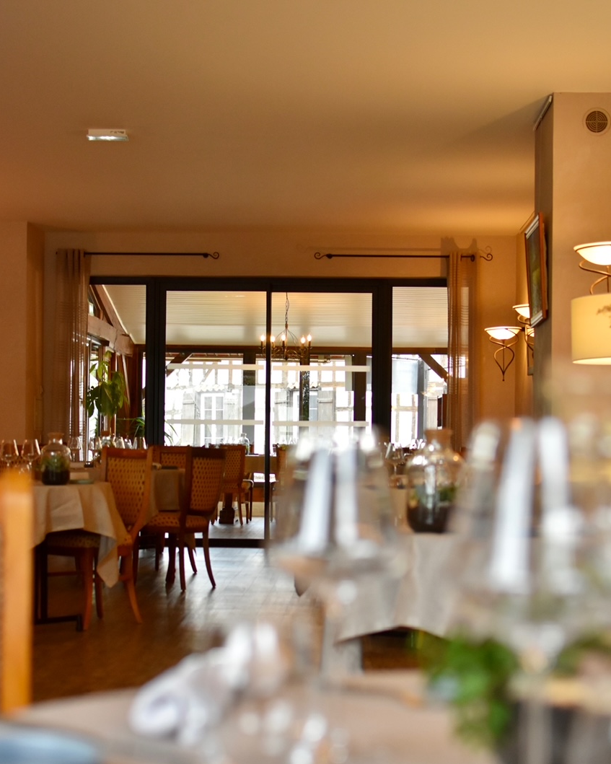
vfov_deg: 31.6
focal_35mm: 60
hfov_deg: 25.6
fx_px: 1347
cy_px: 439
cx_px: 304
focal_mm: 35
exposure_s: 1/200
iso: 800
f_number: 2.8
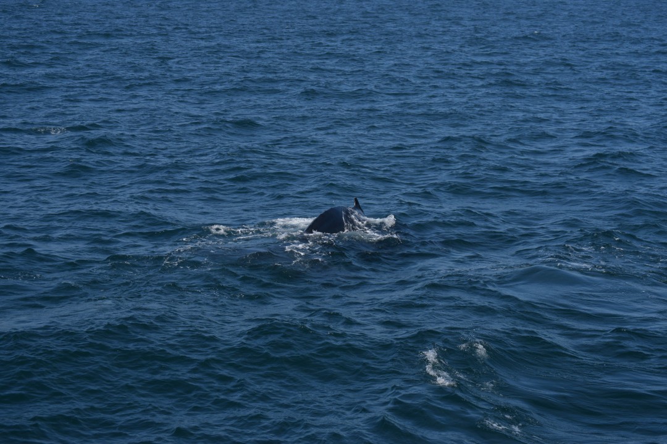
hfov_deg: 24.6
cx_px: 334
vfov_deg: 16.6
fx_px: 1528
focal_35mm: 82
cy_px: 222
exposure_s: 1/1600
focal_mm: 55
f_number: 5.6
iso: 200
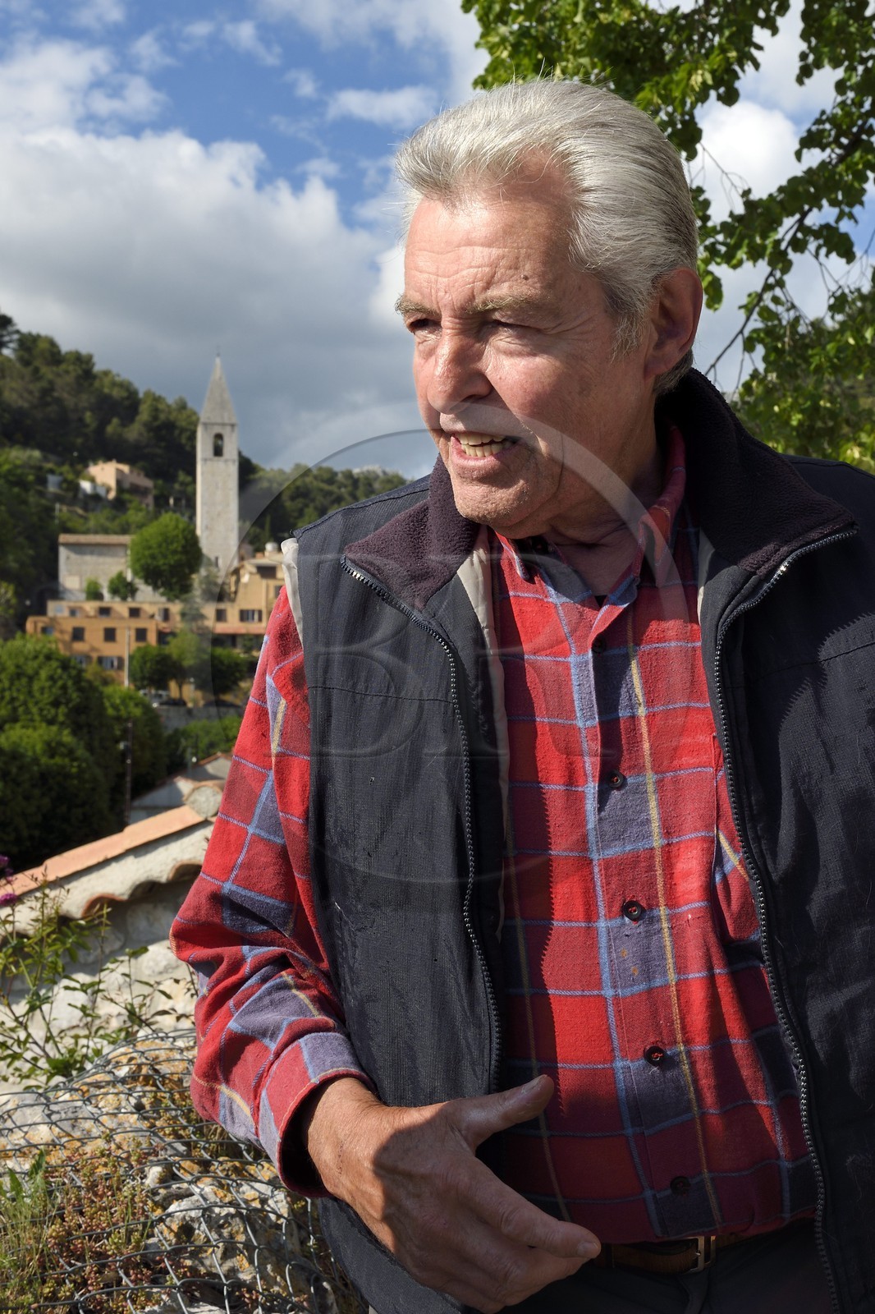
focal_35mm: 48
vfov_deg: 41.1
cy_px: 657
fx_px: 1751
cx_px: 438
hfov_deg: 28.1
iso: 200
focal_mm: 48
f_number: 16
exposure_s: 1/200
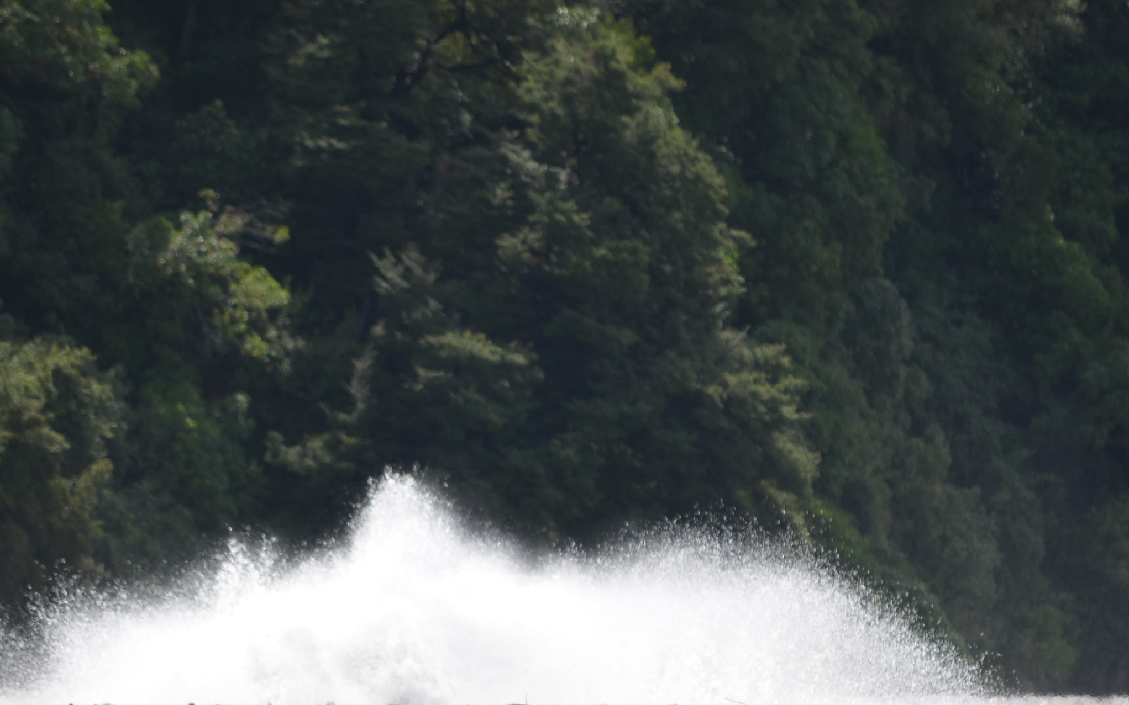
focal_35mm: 552
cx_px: 590
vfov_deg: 2.4
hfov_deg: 3.8
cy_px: 637
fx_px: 16985
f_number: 6.3
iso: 200
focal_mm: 200
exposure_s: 1/800
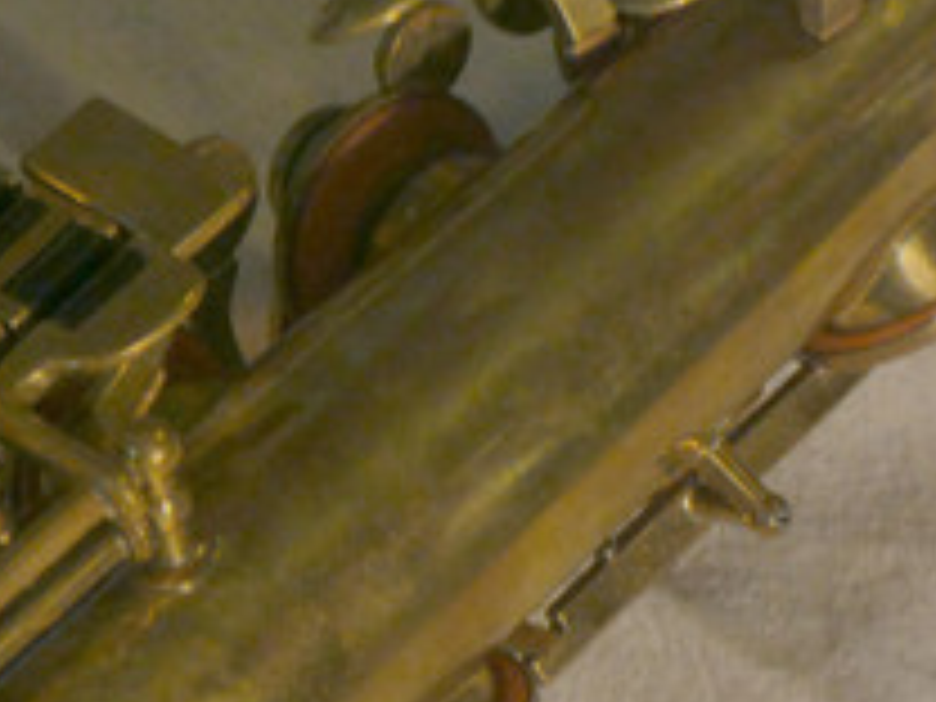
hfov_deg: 5.0
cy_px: 475
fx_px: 10654
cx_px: -94
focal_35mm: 394
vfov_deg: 3.8
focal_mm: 29.5
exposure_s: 1/40
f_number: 5.4
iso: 125
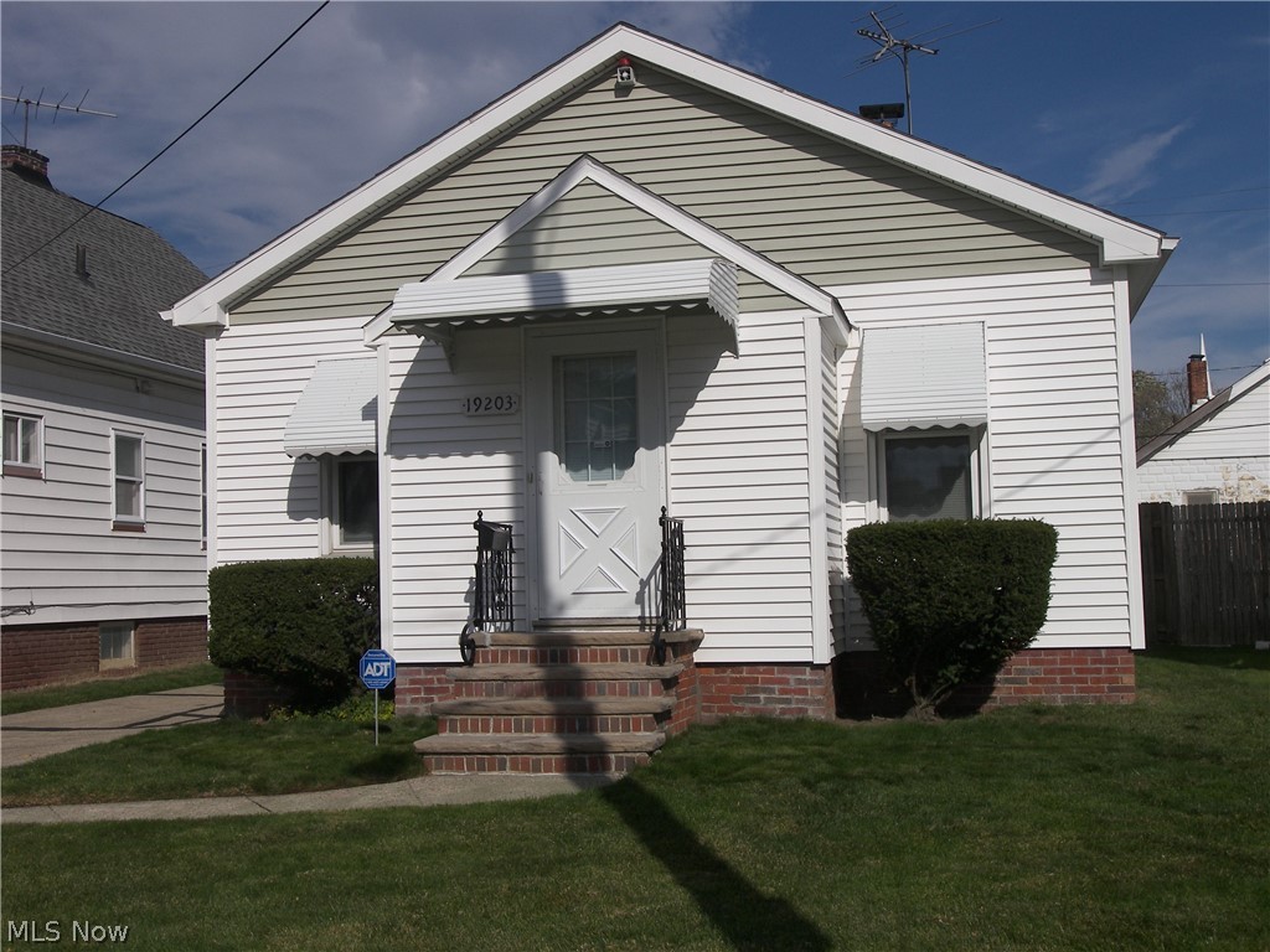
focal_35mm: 41
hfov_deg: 45.8
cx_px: 635
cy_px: 476
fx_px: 1504
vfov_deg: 35.1
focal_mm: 8.7
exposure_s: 1/1250
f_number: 4.5
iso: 50
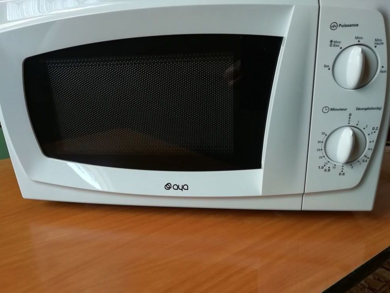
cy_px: 146
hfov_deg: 67.3
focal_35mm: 26
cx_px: 195
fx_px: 293
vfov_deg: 53.1
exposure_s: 1/60
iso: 80
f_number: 2.2
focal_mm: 3.46
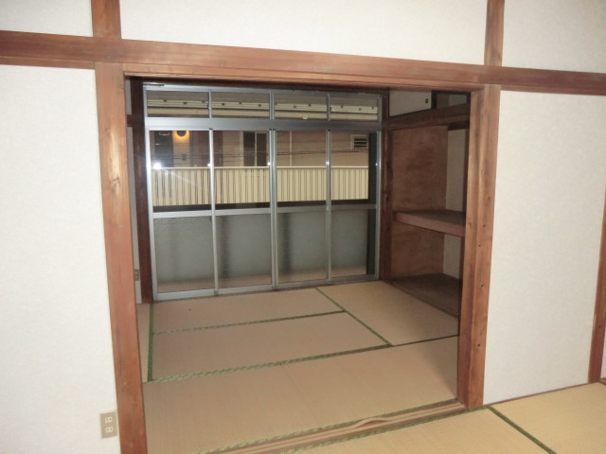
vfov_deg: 56.8
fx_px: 420
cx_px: 303
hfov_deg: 71.6
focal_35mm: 24
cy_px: 227
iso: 400
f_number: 3.2
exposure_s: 1/40
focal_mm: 4.3
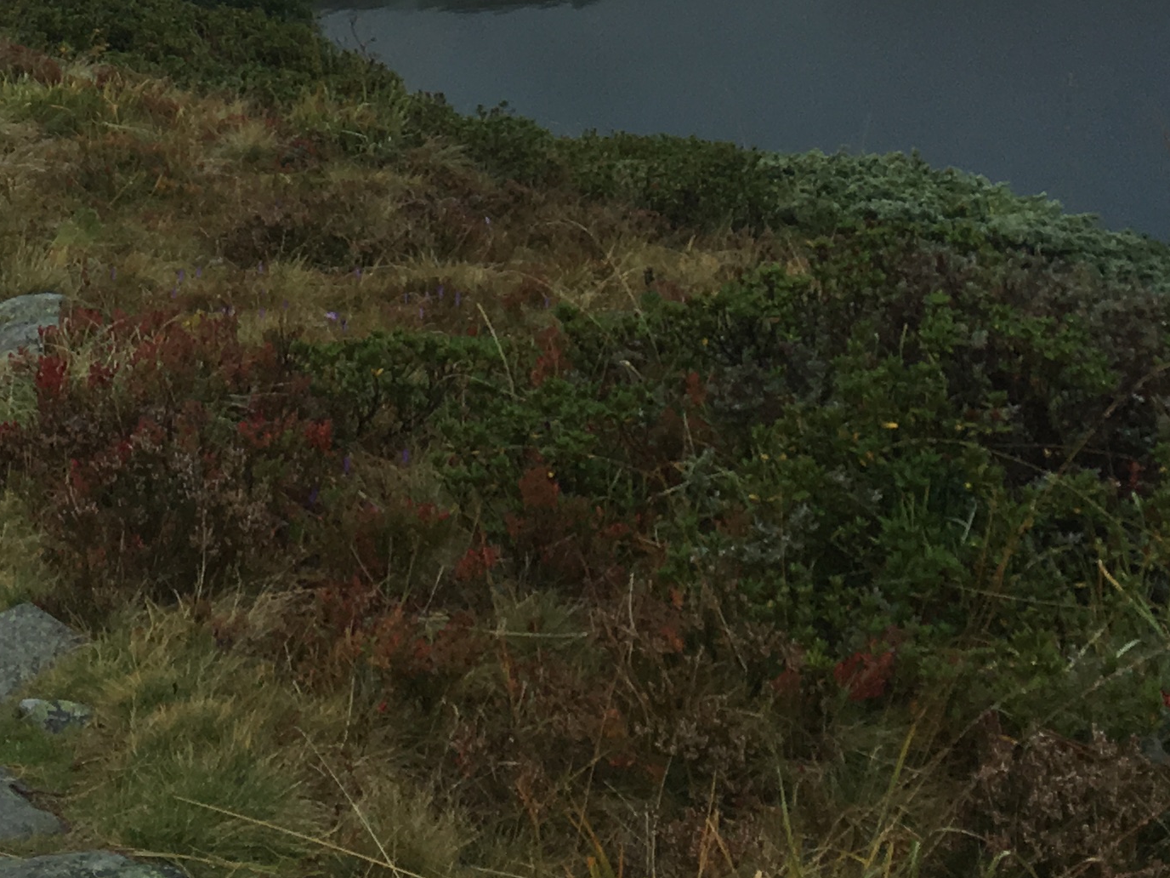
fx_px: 2873
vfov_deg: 16.1
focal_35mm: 85
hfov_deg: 23.0
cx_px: 452
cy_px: -389
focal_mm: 4.15
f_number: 2.2
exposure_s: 1/565
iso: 25
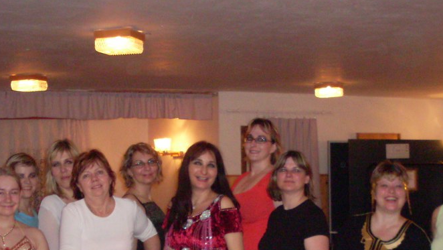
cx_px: 255
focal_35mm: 80
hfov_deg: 26.5
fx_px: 940
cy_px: 281
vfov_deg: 14.7
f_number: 2.8
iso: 240
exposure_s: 1/45
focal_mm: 6.3
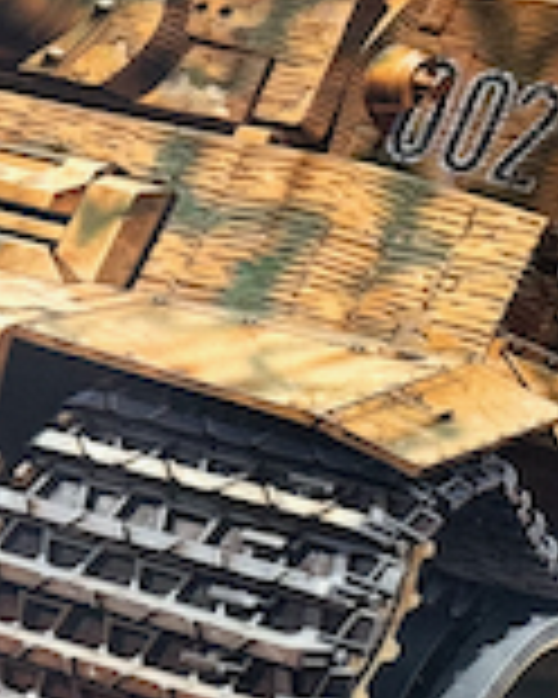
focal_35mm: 211
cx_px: -122
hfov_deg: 7.3
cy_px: 480
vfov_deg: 9.1
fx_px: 4356
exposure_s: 1/33
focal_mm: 6.76
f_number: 1.78
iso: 250
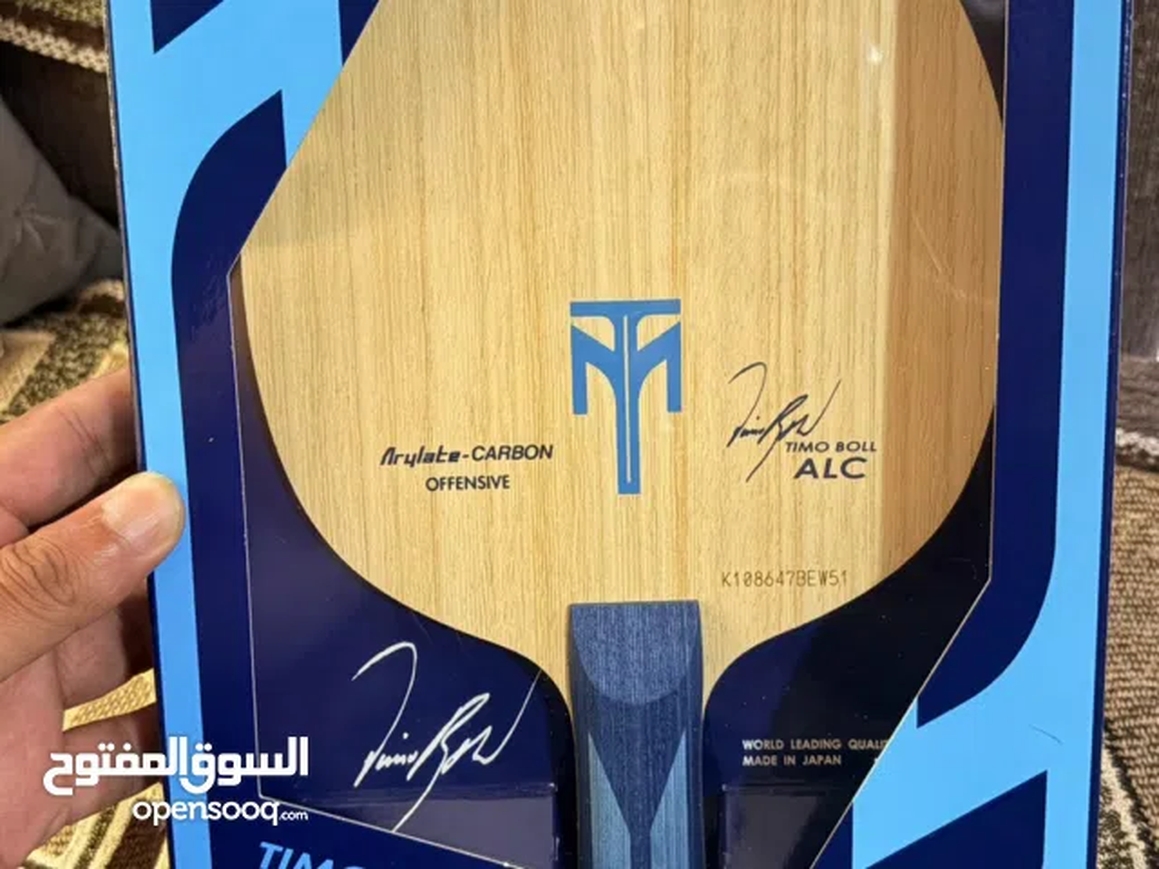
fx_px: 871
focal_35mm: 26
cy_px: 434
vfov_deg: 53.1
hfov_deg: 67.3
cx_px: 580
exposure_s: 1/30
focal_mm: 5.96
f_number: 1.6
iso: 640
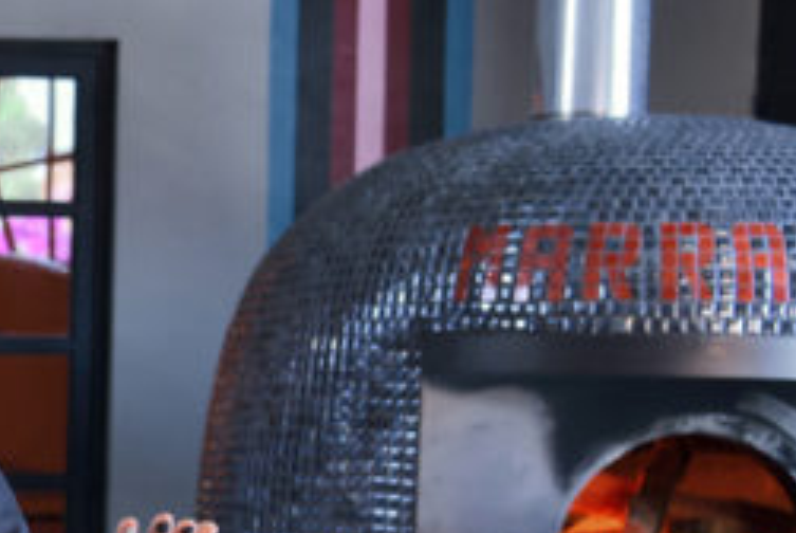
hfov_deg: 18.2
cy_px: 528
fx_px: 2302
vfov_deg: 13.0
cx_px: -263
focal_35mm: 104
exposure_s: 1/60
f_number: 4
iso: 320
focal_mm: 34
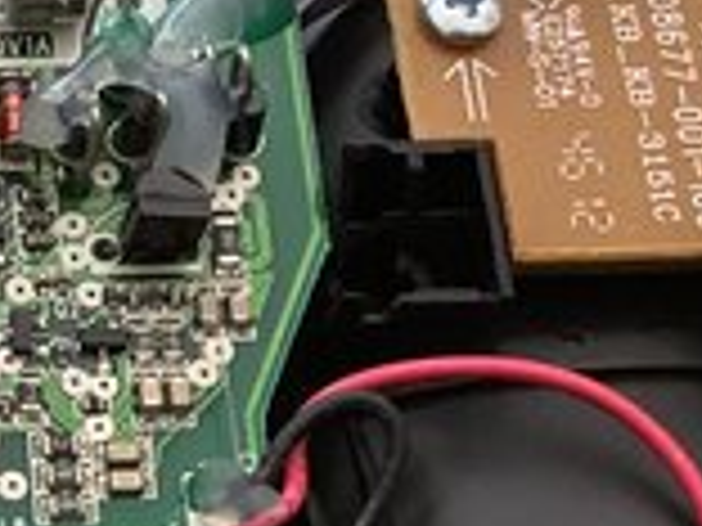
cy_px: 157
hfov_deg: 16.0
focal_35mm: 118
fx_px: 2393
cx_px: -158
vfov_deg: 12.5
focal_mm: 3.3
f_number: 2.4
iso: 160
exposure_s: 1/50
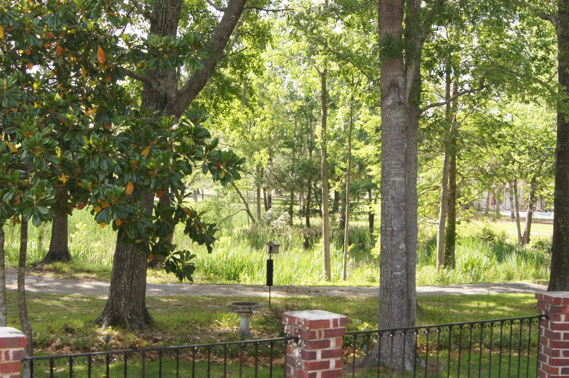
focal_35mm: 50
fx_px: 789
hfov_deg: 39.6
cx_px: 276
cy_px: 224
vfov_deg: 26.9
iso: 100
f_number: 8
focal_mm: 22
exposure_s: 1/100
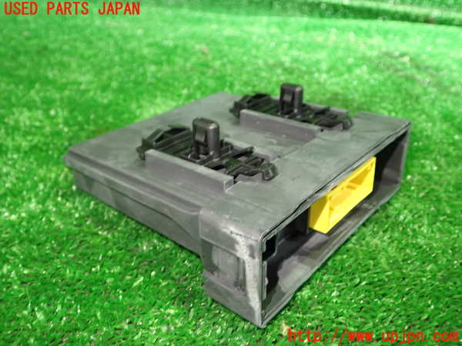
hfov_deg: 56.8
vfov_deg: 44.2
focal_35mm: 32
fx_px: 427
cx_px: 231
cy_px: 173
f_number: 2.4
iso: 500
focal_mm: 5.79
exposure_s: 1/30
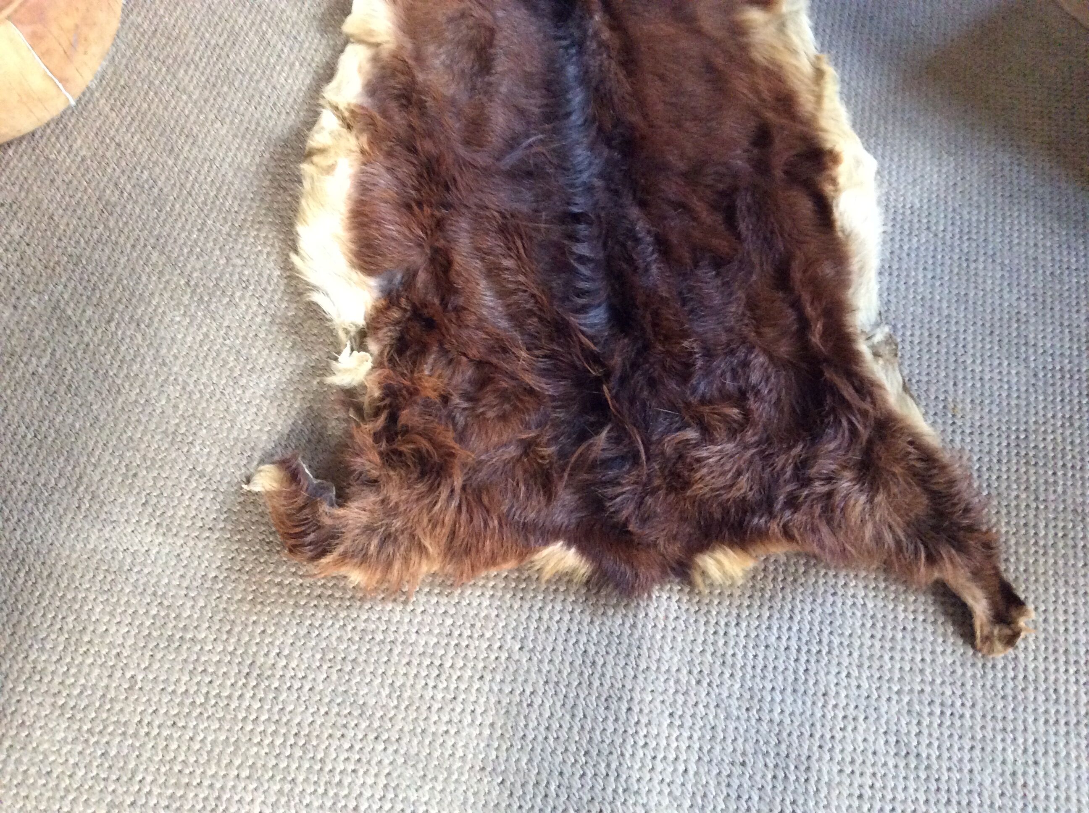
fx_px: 1005
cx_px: 544
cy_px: 406
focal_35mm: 32
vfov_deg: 44.1
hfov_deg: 56.9
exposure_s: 1/17
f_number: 2.4
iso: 320
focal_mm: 3.3
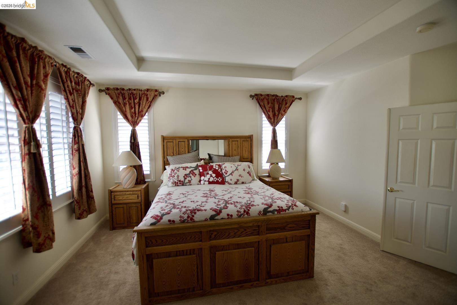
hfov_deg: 100.4
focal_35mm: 15
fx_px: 190
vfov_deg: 77.3
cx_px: 228
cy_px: 152
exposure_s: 1/40
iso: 100
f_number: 3.5
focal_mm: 10
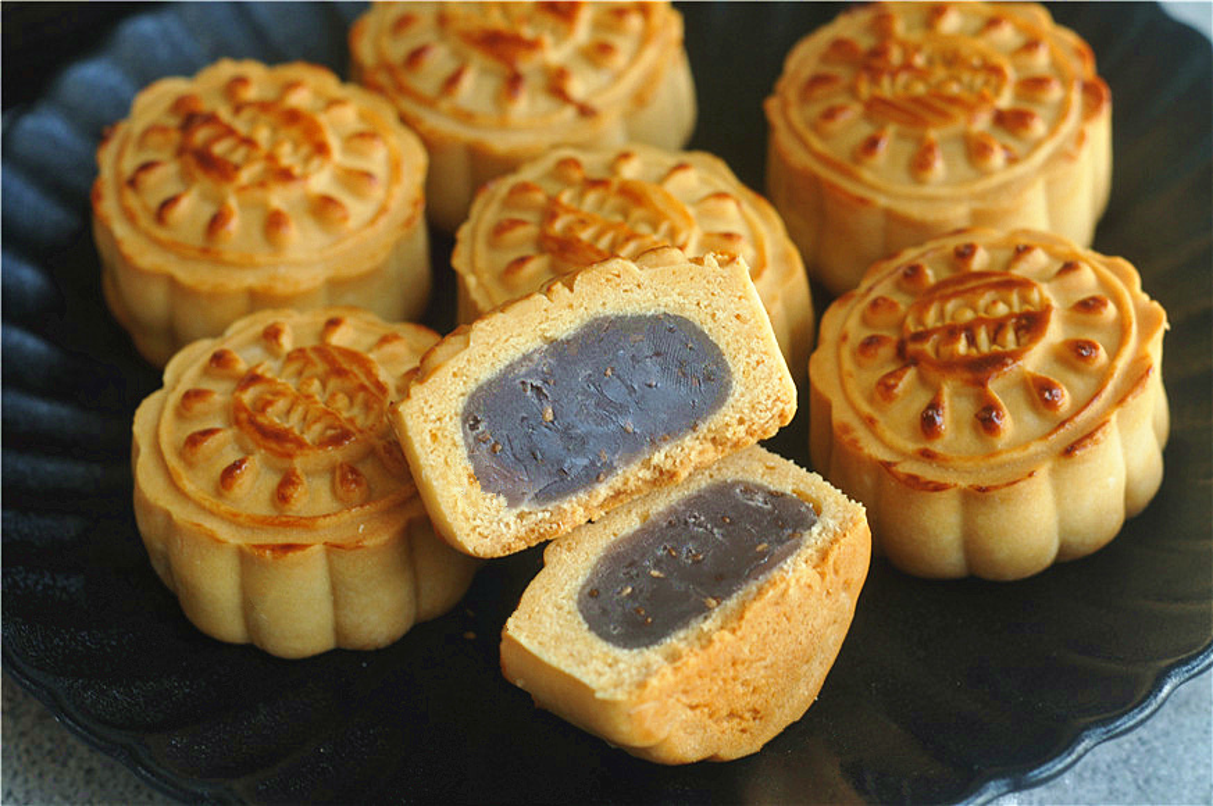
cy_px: 403
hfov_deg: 27.0
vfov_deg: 18.1
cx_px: 606
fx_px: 2524
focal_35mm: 75
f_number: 3.5
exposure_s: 1/50
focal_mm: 50
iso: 320
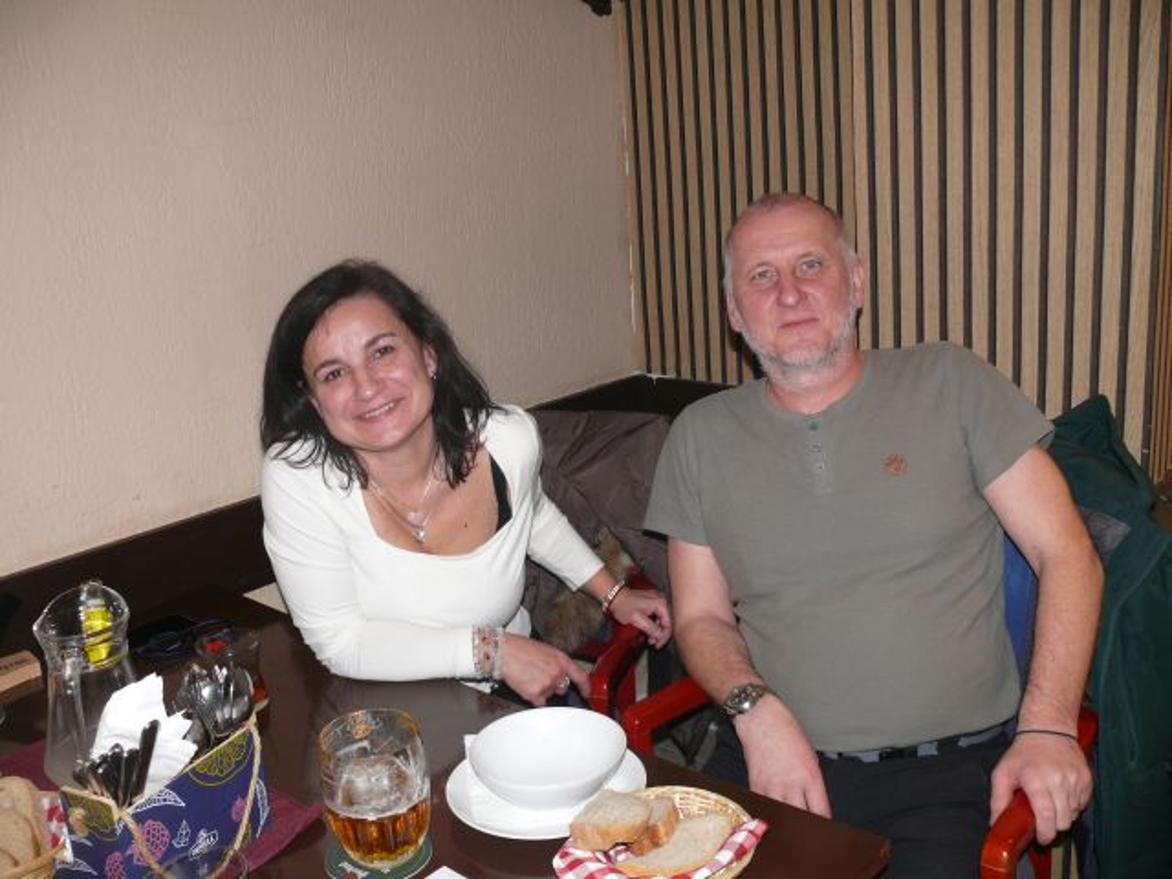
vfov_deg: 40.7
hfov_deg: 52.6
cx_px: 586
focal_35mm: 35
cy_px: 440
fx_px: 1185
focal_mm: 7.4
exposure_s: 1/30
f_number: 2.8
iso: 100
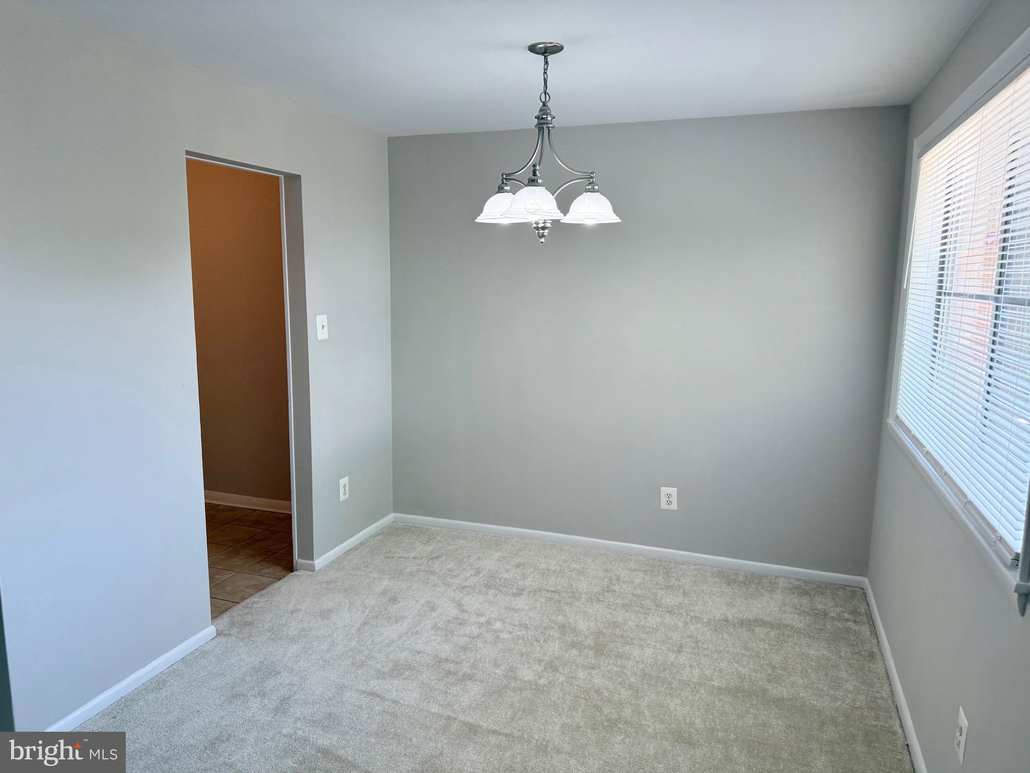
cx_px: 515
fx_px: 714
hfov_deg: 71.6
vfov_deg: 56.8
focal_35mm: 24
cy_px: 386
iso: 160
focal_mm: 6.76
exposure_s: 1/240
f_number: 1.78
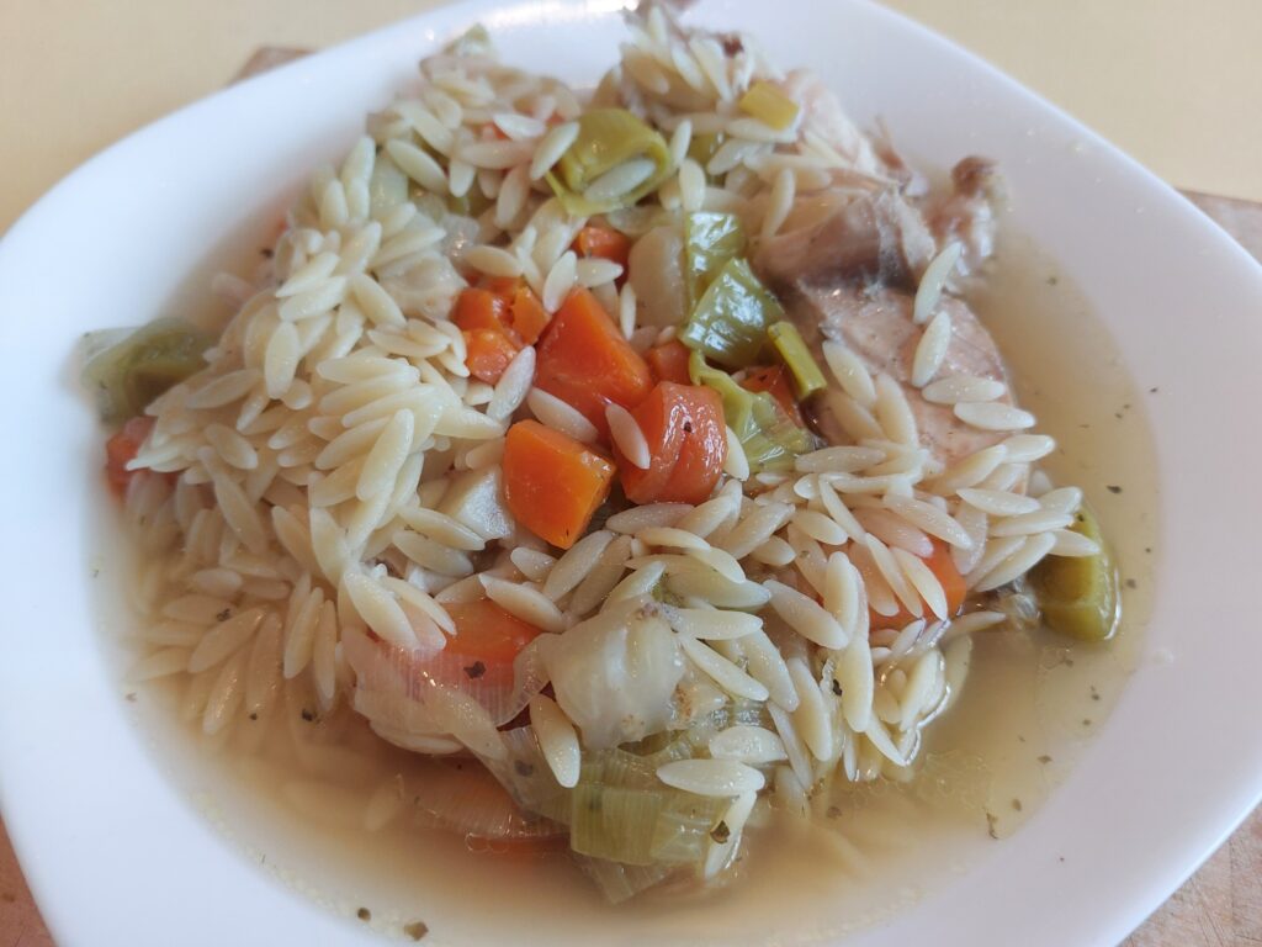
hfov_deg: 69.4
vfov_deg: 54.9
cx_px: 631
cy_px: 474
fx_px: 911
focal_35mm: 25
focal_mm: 5.23
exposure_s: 1/50
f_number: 1.8
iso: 320
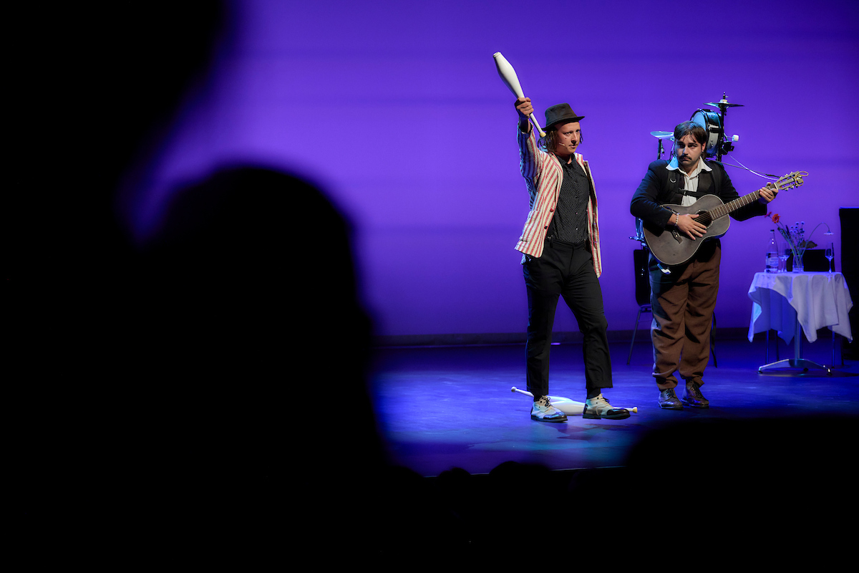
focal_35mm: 101
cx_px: 430
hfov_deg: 20.2
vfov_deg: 13.6
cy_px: 286
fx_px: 2410
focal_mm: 101
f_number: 4
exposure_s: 1/400
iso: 2500
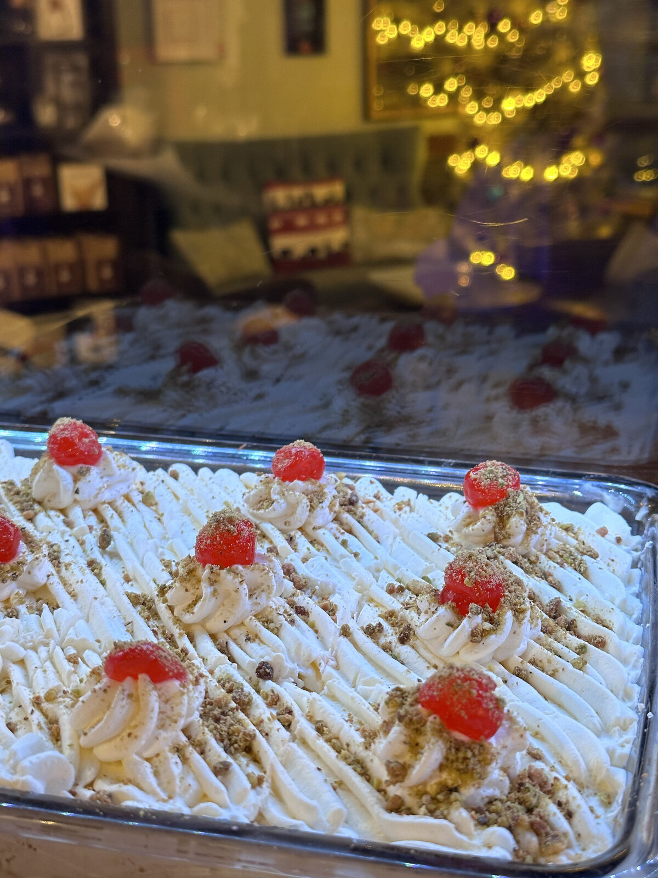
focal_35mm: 48
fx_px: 1217
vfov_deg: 39.7
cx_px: 329
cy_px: 439
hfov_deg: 30.3
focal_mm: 6.86
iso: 200
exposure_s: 1/60
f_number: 1.78
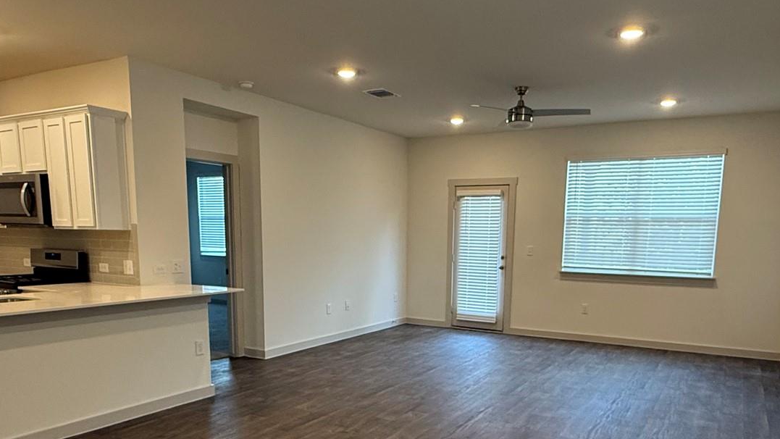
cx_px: 411
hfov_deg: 66.0
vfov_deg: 39.0
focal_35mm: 29
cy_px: 335
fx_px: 600
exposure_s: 1/120
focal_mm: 2.22
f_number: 2.2
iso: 320
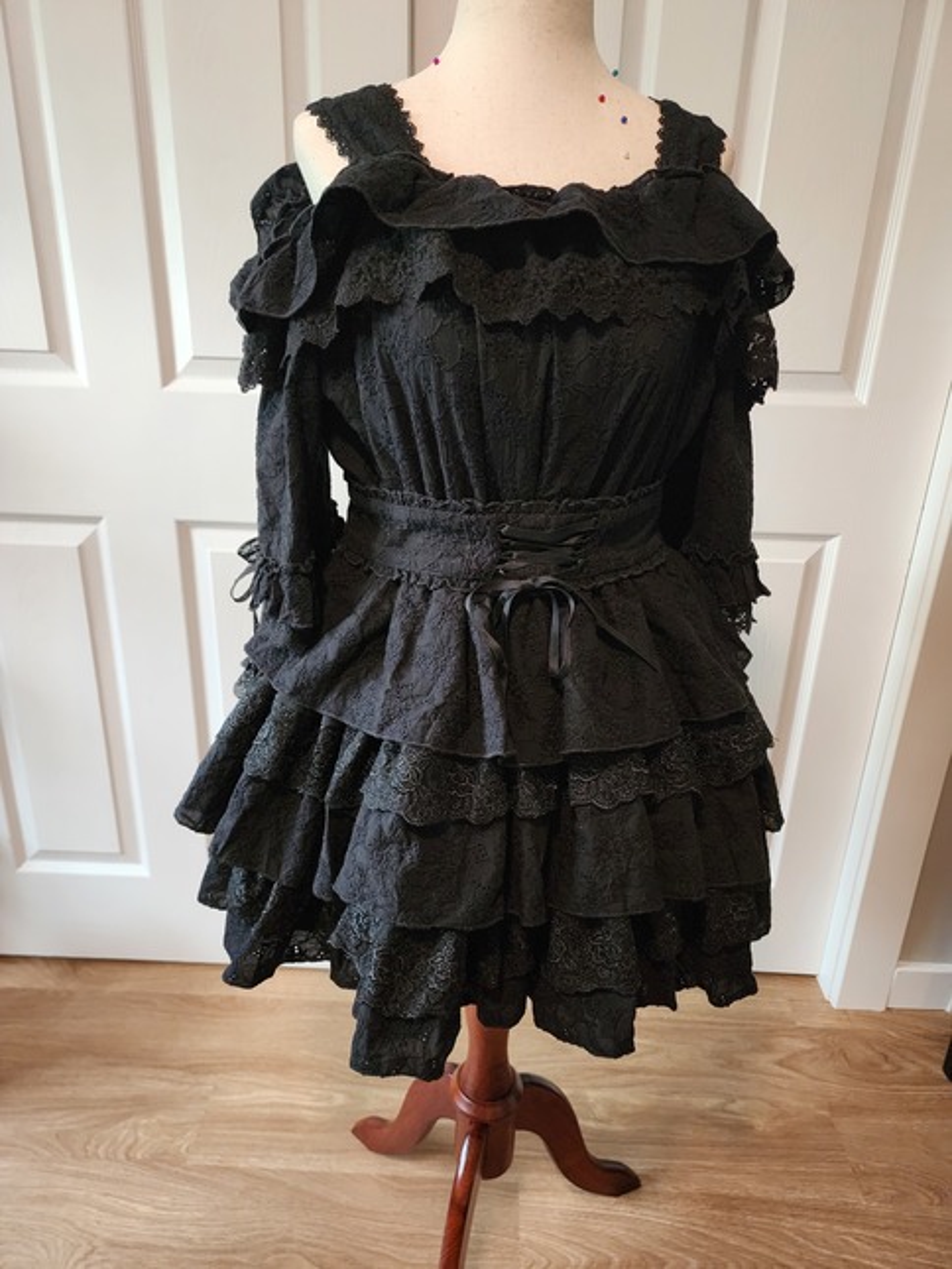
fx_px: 843
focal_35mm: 23
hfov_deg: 58.9
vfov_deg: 73.9
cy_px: 634
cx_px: 476
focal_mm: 6.4
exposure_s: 1/120
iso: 1000
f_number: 1.8
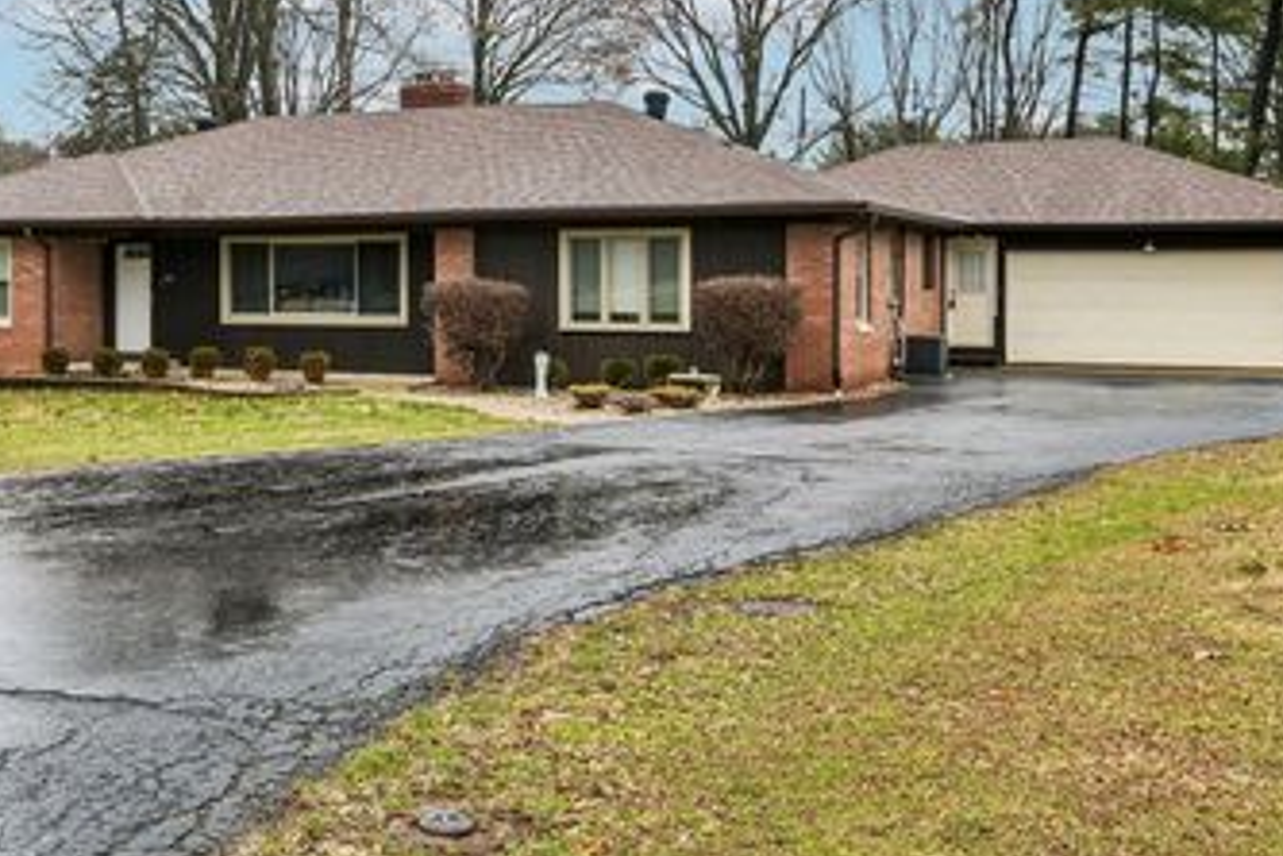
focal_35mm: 45
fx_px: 1604
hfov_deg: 43.0
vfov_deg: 29.6
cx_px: 424
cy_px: 280
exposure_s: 1/30
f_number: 8
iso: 100
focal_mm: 30
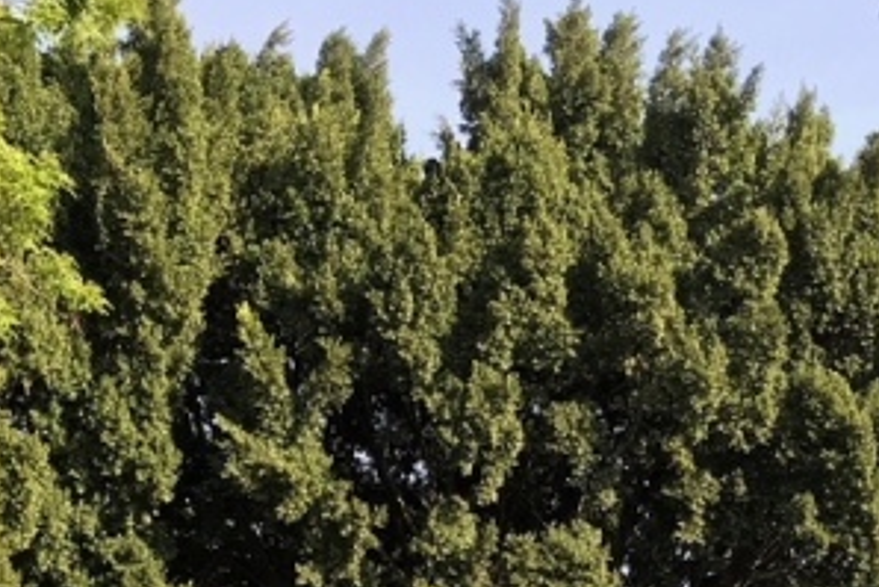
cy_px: 950
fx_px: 2443
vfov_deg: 12.8
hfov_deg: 20.3
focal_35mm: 100
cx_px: 271
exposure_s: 1/512
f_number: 1.8
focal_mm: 3.99
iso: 20
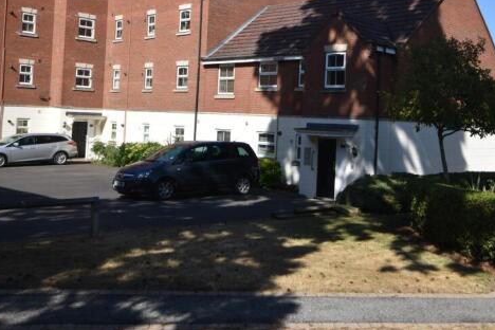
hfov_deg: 45.6
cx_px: 336
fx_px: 577
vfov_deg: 31.6
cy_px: 101
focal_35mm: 42
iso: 100
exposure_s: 1/250
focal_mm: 20
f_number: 8
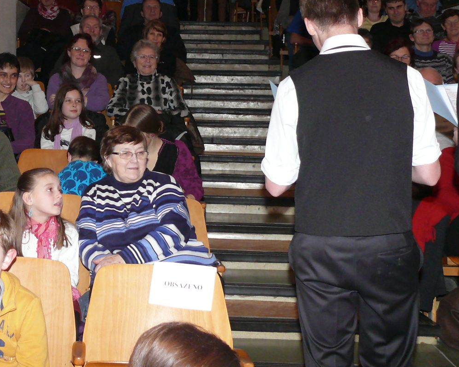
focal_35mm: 70
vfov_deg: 21.4
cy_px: 42
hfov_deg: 26.4
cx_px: 60
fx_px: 951
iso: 200
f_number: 2.8
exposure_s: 1/30
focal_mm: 7.4
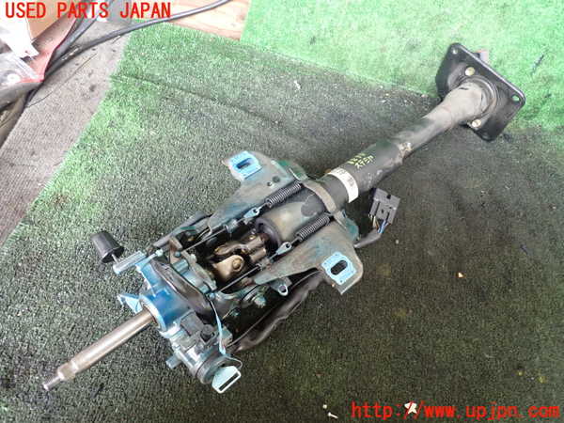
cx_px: 282
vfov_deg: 54.9
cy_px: 212
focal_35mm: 25
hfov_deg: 69.4
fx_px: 407
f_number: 2
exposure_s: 1/30
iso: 250
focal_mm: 4.5
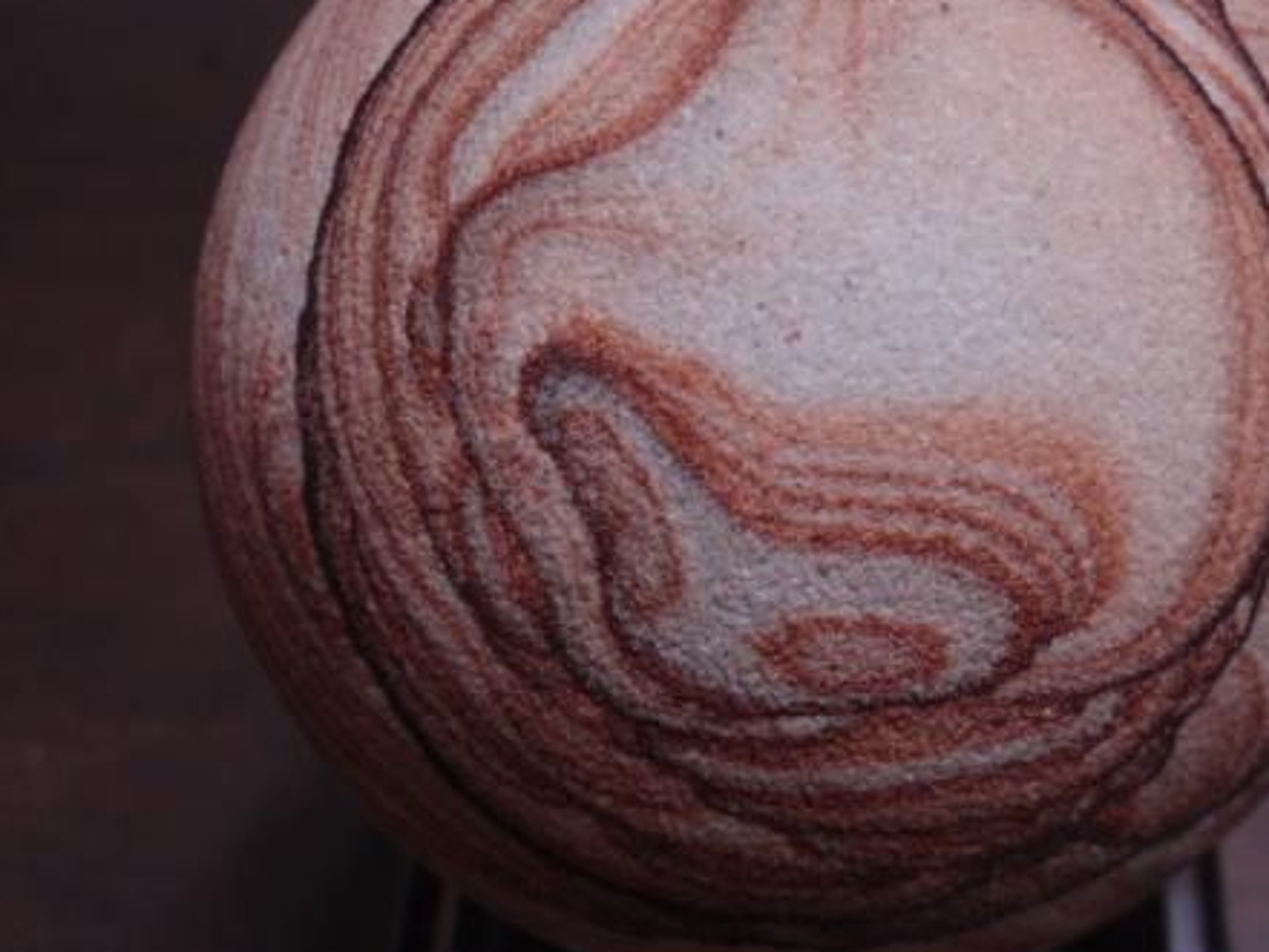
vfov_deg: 25.2
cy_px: 440
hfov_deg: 33.0
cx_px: 820
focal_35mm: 58
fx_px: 2127
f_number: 3.9
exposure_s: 1/40
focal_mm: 7.25
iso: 200
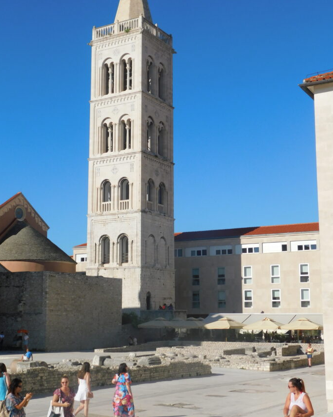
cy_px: 207
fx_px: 653
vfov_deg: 35.4
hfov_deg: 28.6
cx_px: 155
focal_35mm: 53
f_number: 7.4
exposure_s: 1/500
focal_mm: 8
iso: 125
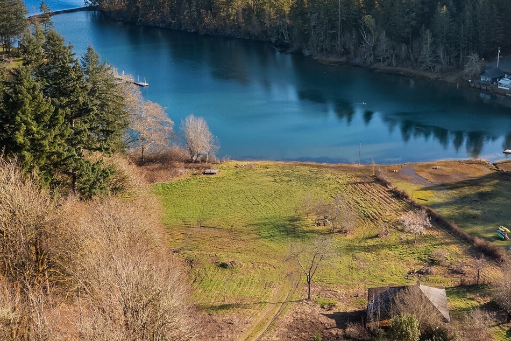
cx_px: 308
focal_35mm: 50
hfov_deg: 39.4
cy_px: 117
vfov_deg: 26.8
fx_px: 710
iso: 100
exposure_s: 1/120
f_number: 5.6
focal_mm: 10.26
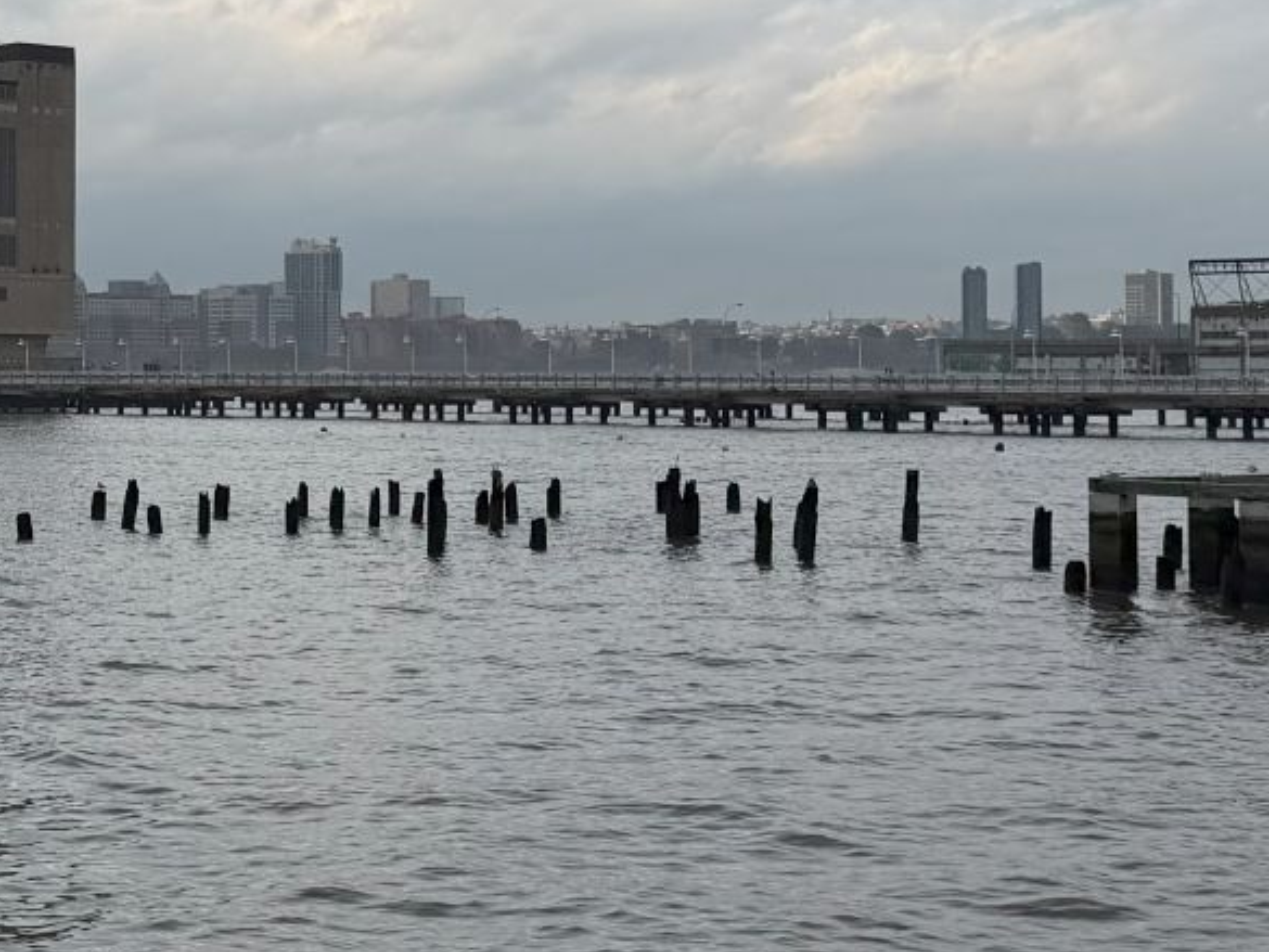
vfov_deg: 17.9
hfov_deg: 23.1
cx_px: 74
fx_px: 3007
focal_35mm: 82
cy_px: 265
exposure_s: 1/6711
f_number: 1.78
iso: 80
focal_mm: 6.76
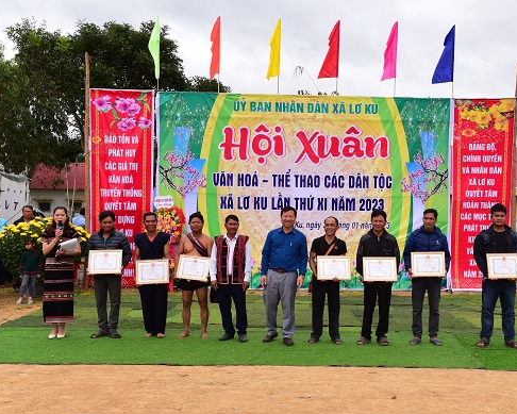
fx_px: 673
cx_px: 315
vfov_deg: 34.2
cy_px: 212
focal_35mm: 44
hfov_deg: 41.8
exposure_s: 1/640
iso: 1000
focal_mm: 38
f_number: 10
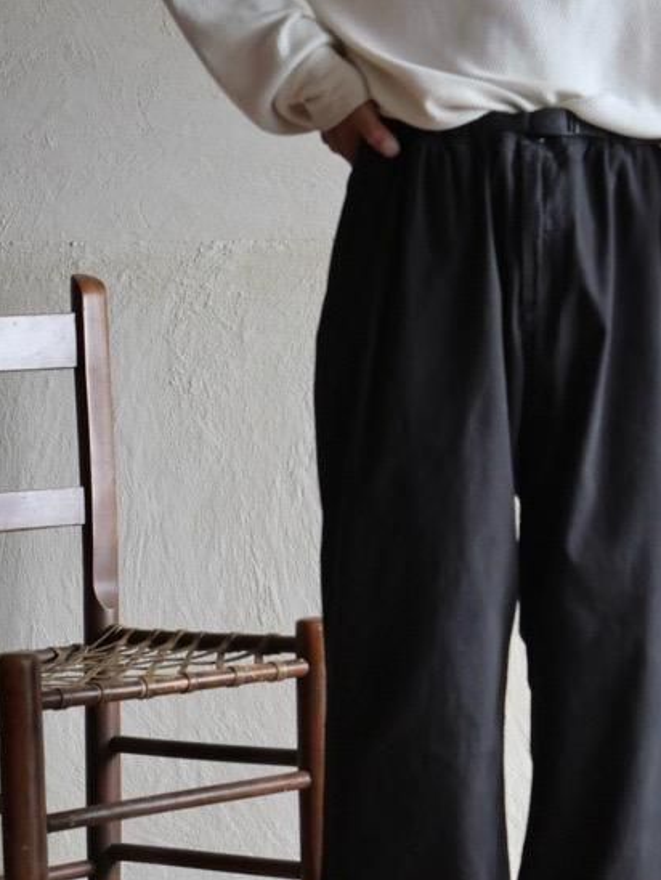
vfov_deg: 16.7
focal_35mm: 118
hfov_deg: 12.5
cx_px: 509
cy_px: 552
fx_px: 3003
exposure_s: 1/100
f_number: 3.9
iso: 1250
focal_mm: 38
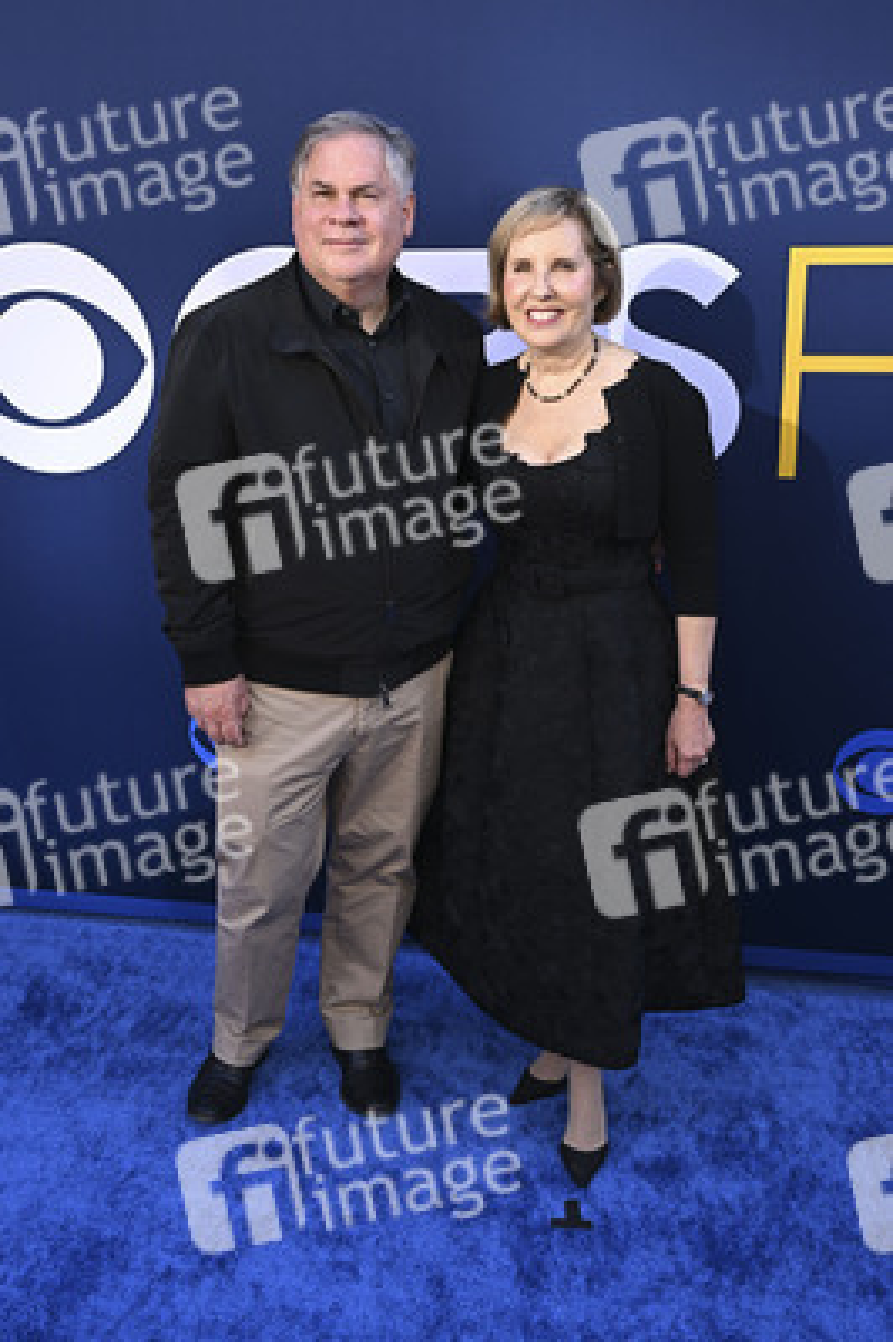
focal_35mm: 35
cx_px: 446
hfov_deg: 37.8
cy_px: 671
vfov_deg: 54.5
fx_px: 1304
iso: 320
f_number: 5.6
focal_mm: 35
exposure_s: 1/200
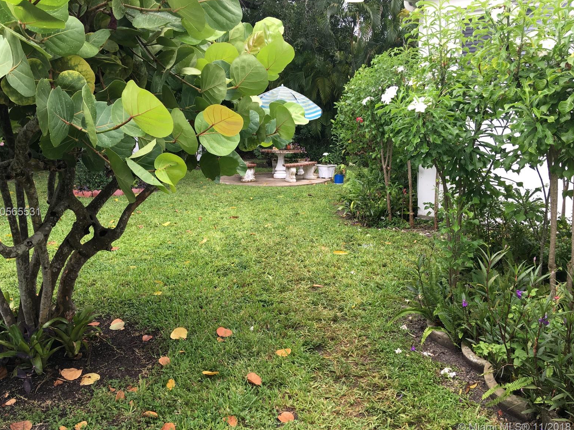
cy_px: 212
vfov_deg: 46.8
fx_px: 497
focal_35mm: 30
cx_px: 282
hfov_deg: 60.0
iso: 32
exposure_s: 1/60
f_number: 2.2
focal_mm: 4.15
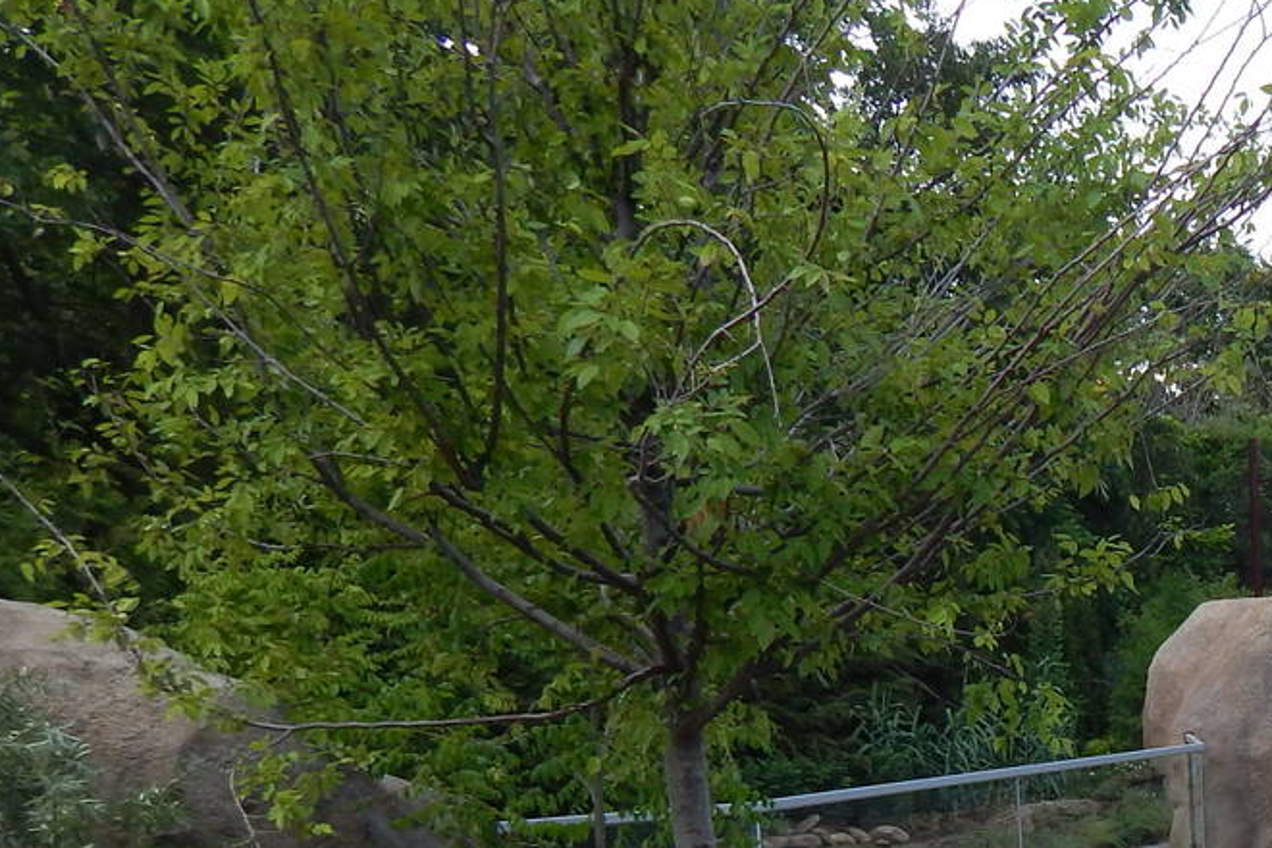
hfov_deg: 30.2
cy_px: 944
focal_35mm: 58
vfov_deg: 22.1
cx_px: 1467
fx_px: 2049
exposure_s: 1/500
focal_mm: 4
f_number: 3
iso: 125
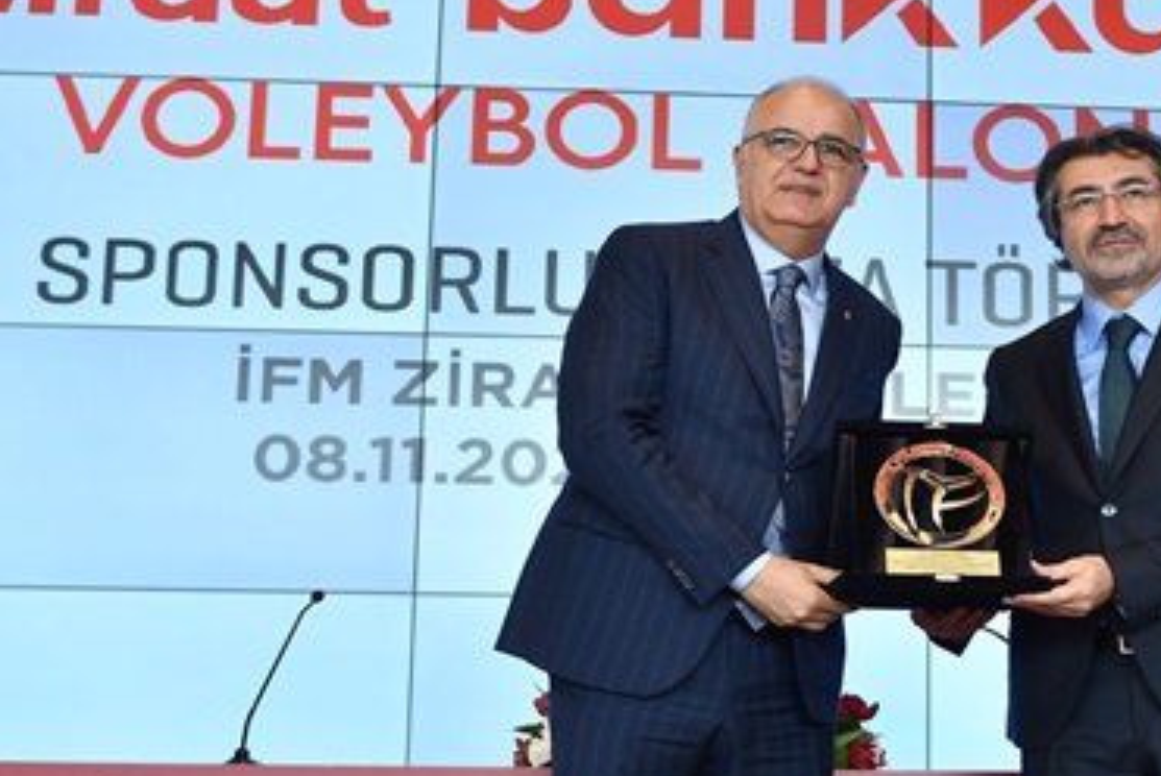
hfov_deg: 31.4
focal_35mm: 63
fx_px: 2033
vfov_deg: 21.6
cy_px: 394
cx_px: 836
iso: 250
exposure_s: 1/250
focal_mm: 26
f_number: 3.5
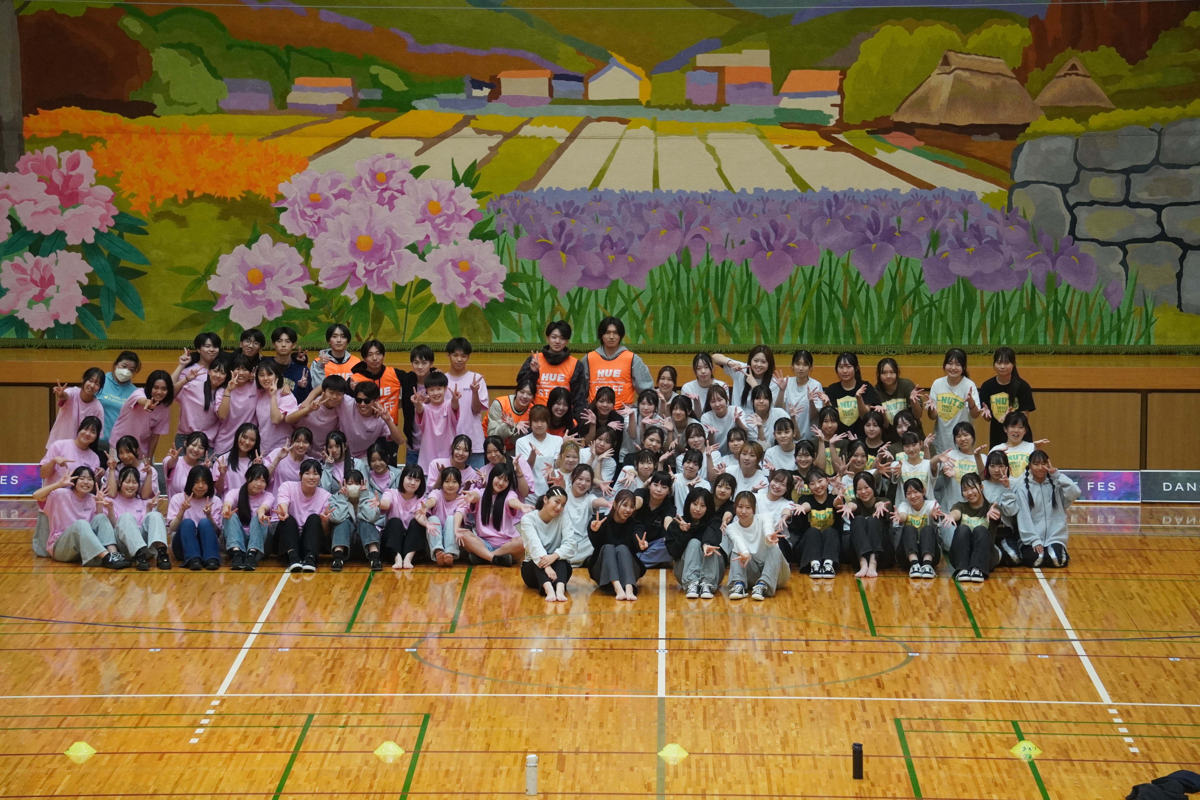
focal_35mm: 144
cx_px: 600
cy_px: 400
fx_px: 4800
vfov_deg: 9.5
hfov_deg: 14.3
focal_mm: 96
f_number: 5.6
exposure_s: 1/160
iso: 2000
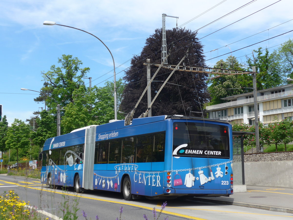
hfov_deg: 32.7
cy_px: 110
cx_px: 146
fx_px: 499
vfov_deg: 24.8
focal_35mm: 59
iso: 80
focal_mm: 12
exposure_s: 1/640
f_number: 3.5
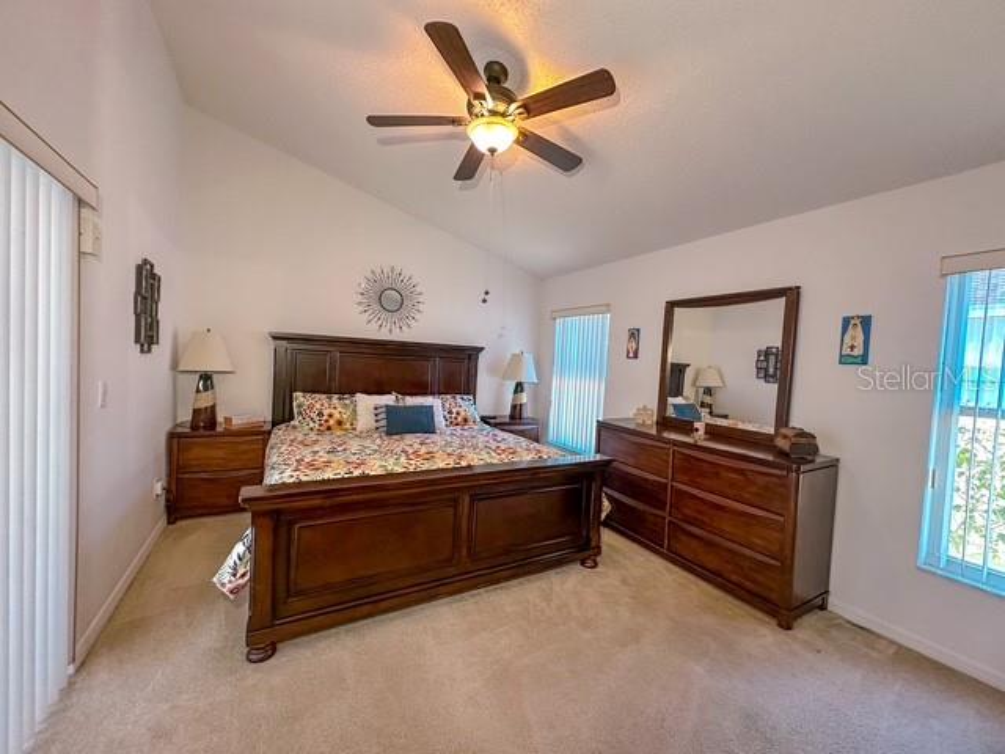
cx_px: 502
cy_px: 377
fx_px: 406
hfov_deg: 102.1
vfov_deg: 85.7
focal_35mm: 14
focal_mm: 2.22
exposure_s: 1/60
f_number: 2.2
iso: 200
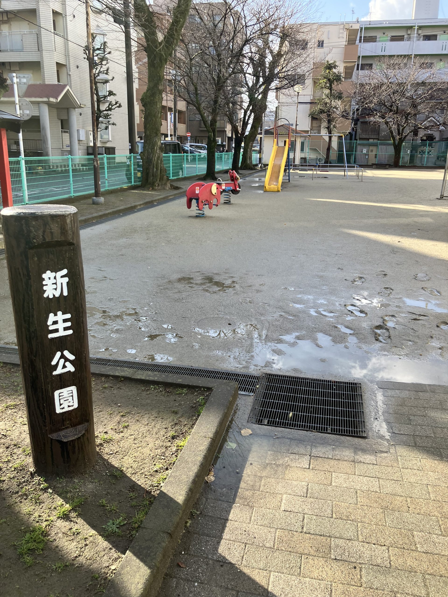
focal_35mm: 28
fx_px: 483
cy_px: 298
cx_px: 224
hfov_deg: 49.7
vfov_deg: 63.4
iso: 32
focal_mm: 3.99
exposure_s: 1/467
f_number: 1.8
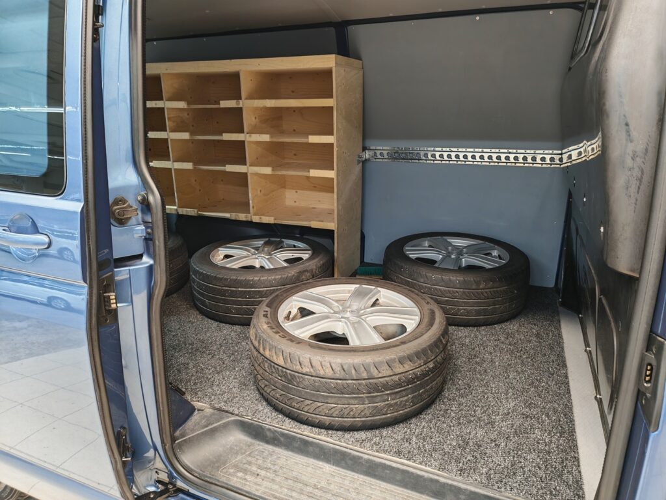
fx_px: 443
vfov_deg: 58.9
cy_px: 250
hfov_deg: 73.9
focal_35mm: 23
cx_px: 333
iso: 500
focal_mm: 5.4
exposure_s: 1/33
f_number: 1.6
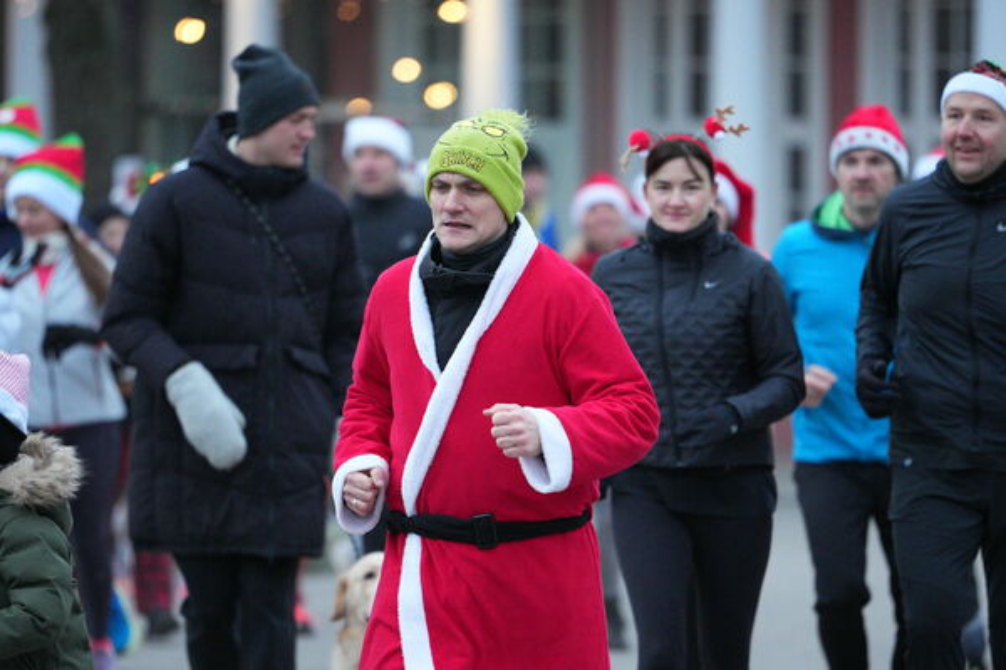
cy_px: 335
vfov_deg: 6.1
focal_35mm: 225
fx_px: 6287
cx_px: 503
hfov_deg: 9.1
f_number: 2
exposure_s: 1/800
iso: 4000
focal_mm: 150
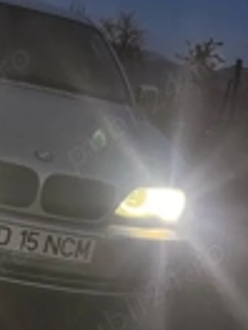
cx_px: 0
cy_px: 138
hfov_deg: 18.2
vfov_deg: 24.7
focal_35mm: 79
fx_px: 755
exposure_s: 1/57
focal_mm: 5.1
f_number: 1.6
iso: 250
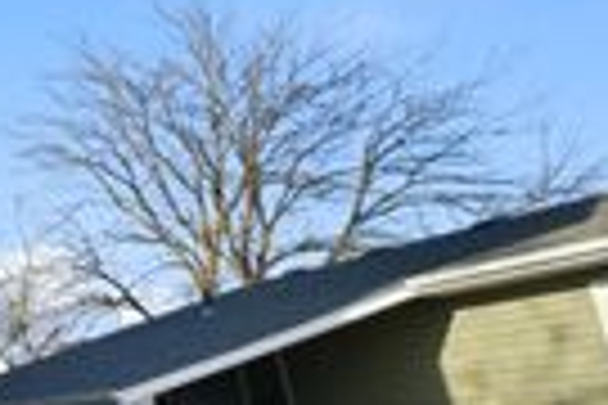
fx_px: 878
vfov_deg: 26.0
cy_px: 184
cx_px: -486
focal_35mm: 52
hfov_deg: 22.3
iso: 100
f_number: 13
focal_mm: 14
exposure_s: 1/100
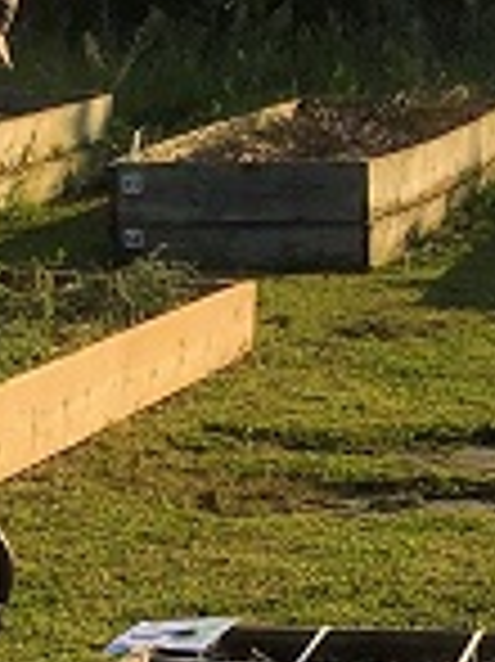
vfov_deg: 10.4
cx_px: 117
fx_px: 3628
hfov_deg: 7.8
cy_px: 572
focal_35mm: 190
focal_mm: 4.15
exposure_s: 1/1923
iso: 25
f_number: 2.2
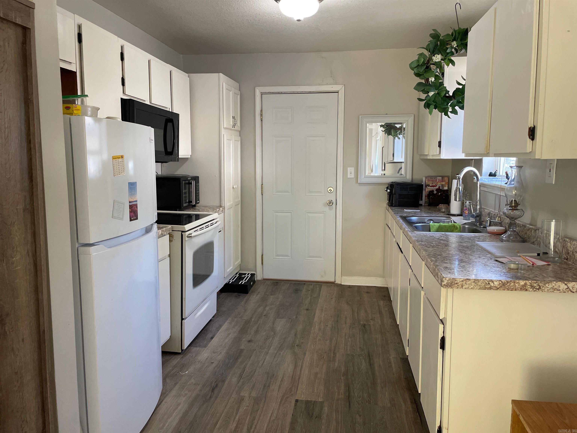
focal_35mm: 26
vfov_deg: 53.1
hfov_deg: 67.3
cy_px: 216
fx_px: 433
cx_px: 288
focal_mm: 4.2
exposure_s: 1/60
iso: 160
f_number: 1.6
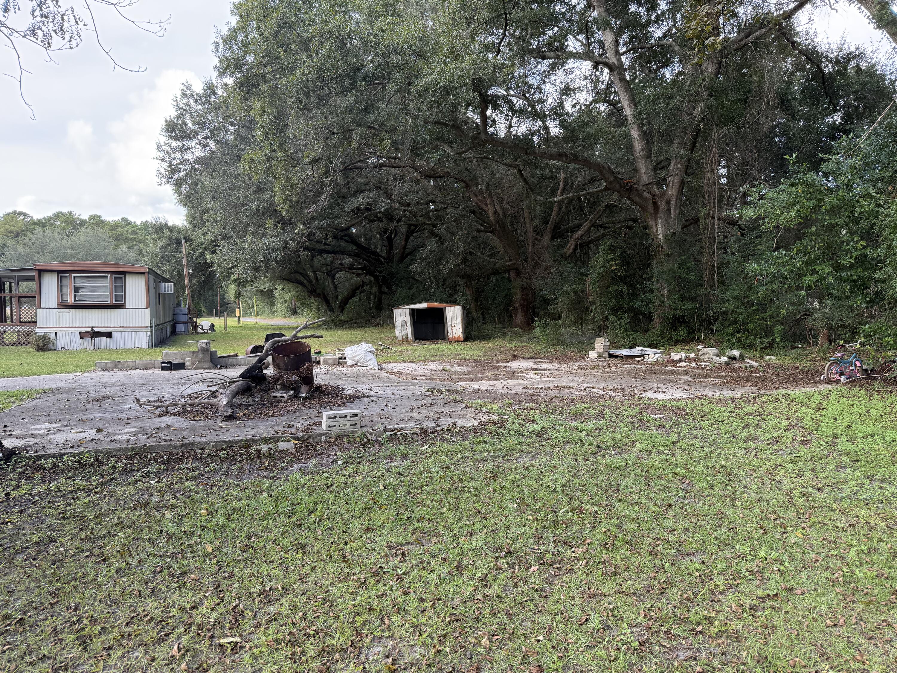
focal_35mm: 24
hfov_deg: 71.6
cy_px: 336
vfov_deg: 56.8
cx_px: 448
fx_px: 622
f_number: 1.78
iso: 100
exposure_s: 1/319
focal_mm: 6.76
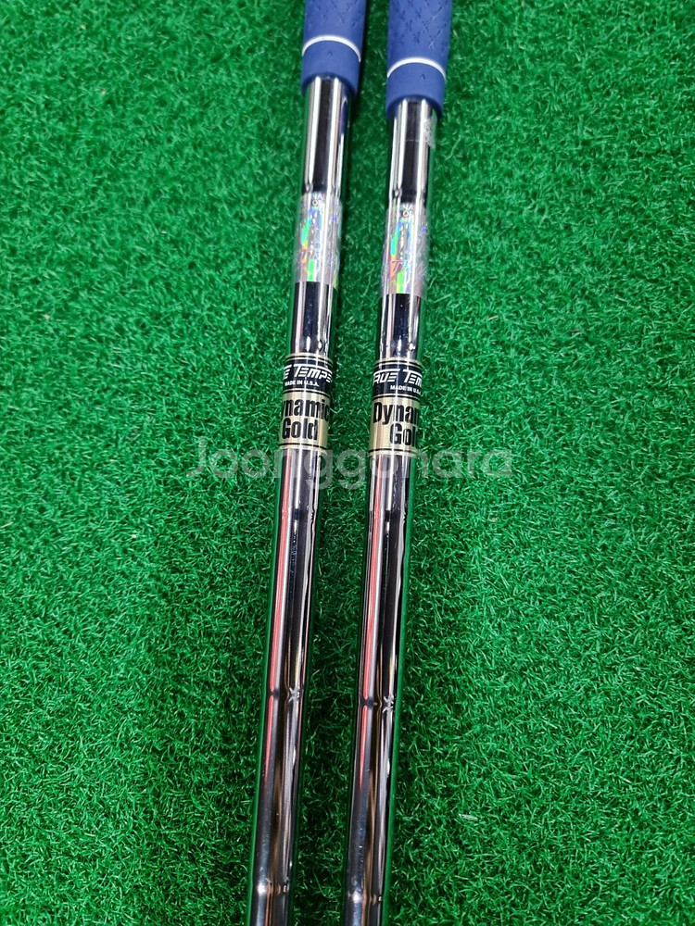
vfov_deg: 71.6
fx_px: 642
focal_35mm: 24
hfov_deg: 56.8
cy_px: 463
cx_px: 348
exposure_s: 1/40
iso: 500
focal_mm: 6.7
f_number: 1.8
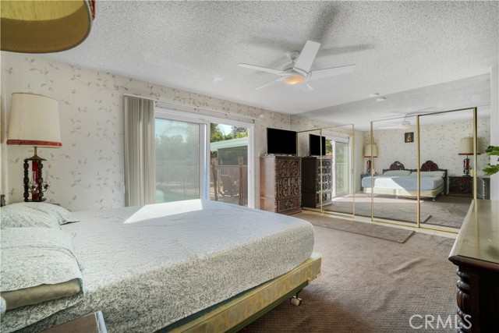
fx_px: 208
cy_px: 166
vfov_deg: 77.4
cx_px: 250
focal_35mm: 15
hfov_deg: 100.4
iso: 100
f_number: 22
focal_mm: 10
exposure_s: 1/25
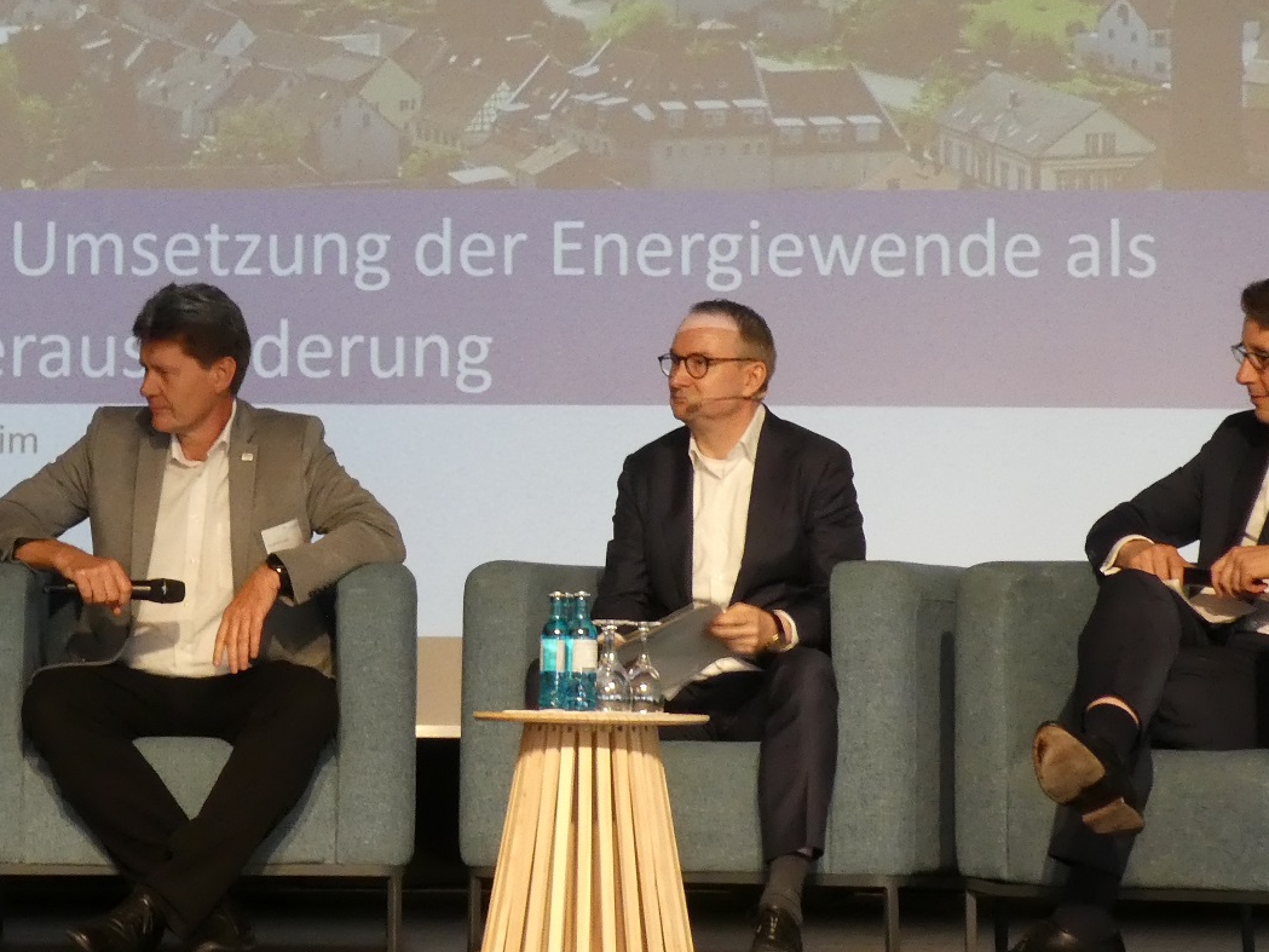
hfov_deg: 15.6
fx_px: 4620
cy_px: 350
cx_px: 315
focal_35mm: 126
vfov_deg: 11.8
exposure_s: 1/60
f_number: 4.1
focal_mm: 9.6
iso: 400
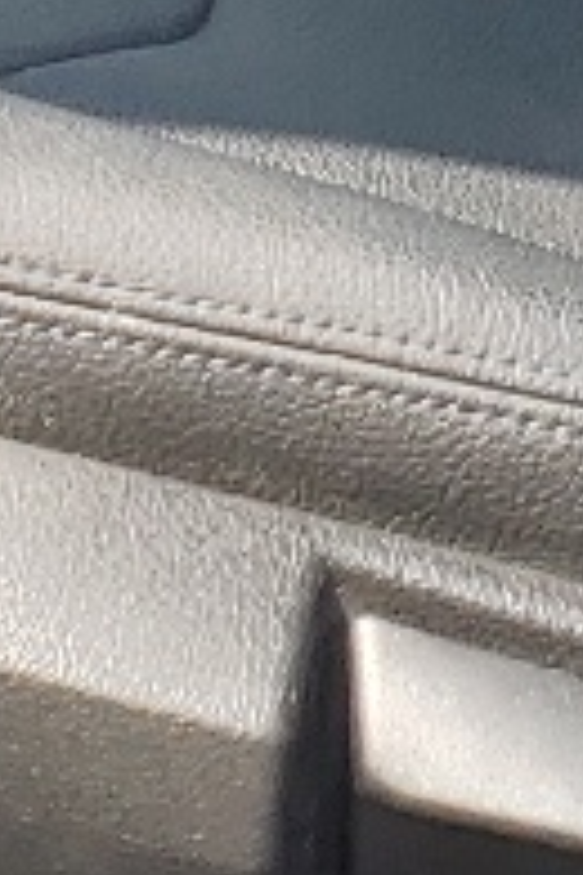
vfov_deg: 8.4
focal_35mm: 222
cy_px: -1342
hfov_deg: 6.2
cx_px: 462
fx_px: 5392
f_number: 1.5
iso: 50
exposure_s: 1/588
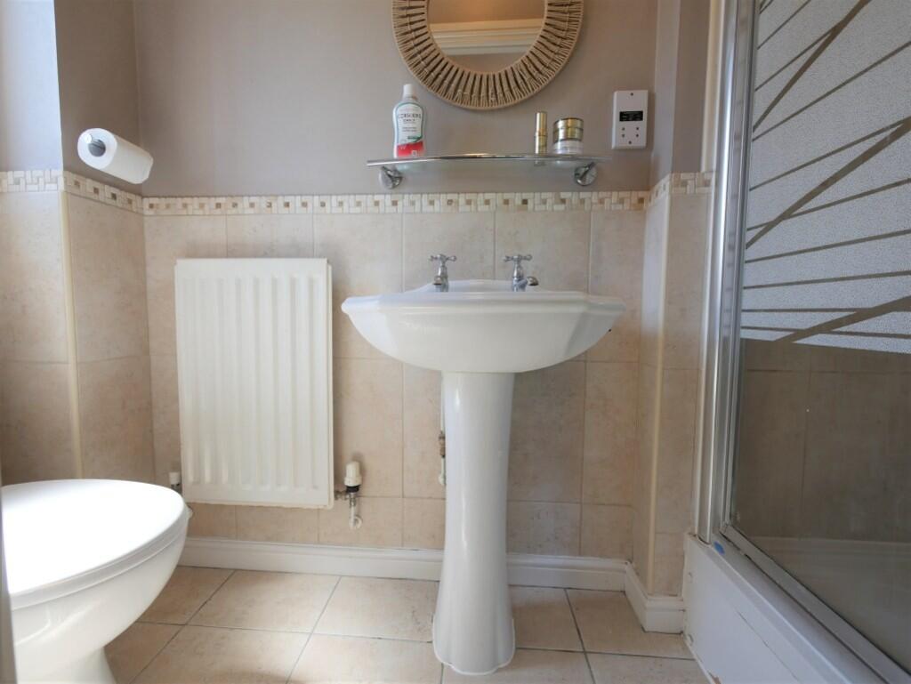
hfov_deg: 94.5
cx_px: 456
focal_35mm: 16
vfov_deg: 78.2
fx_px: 421
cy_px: 342
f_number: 4
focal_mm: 8
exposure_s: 1/60
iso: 320
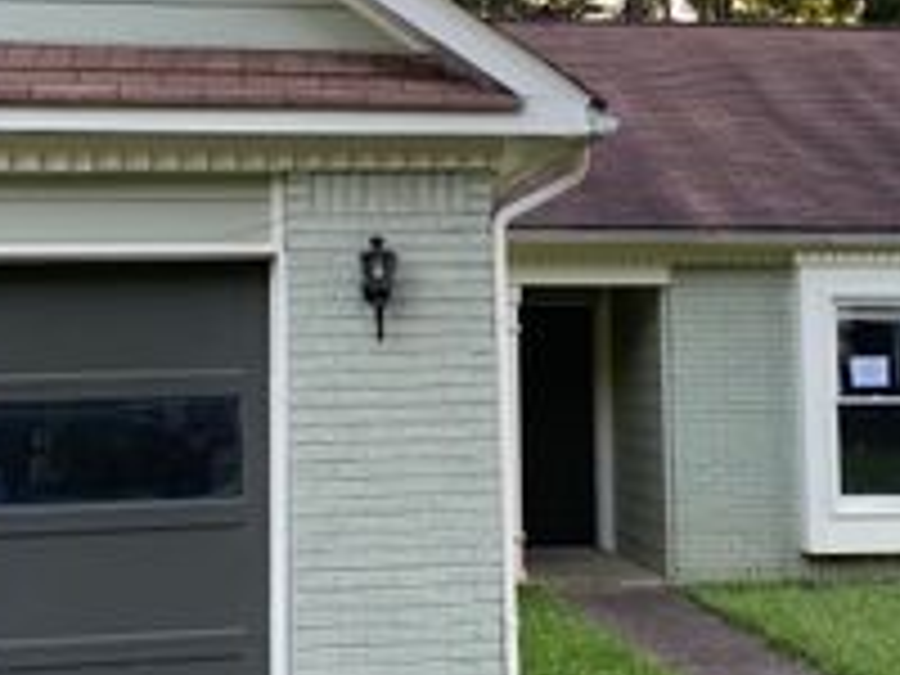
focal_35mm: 65
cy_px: 223
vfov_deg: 22.5
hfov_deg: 29.8
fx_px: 1690
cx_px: 486
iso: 50
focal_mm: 4.25
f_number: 1.8
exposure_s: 1/121
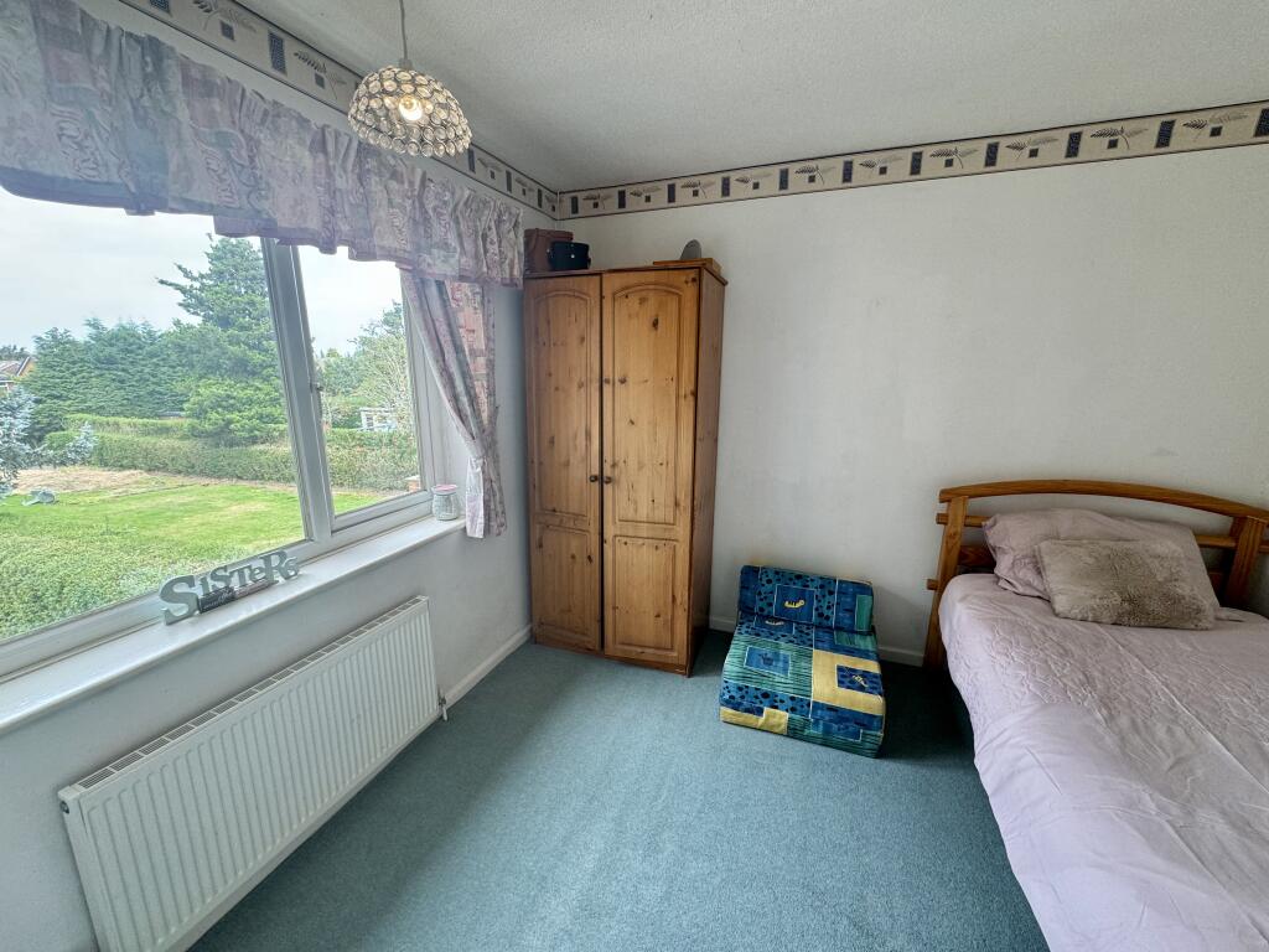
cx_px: 634
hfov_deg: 102.1
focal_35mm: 14
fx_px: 513
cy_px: 476
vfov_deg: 85.7
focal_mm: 2.22
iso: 125
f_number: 2.2
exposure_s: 1/100
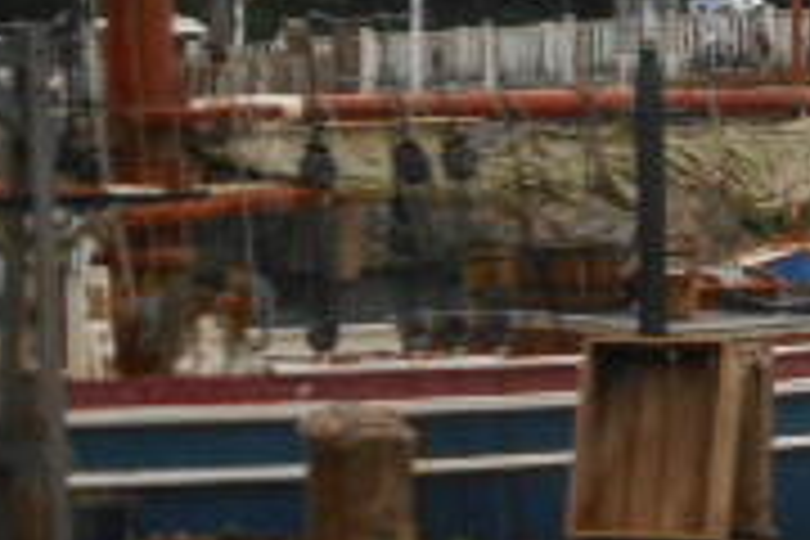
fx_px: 4162
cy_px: 45
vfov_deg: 7.4
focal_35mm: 185
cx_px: 1224
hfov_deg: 10.7
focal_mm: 8.8
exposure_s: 1/250
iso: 320
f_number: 4.5
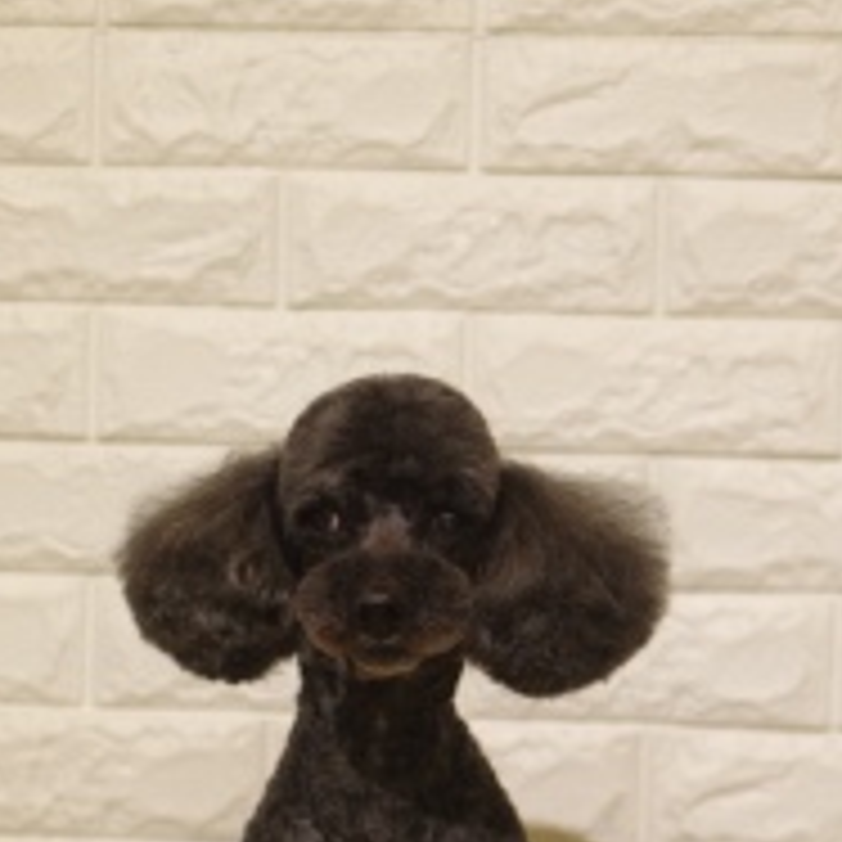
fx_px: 4100
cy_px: 824
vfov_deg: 11.6
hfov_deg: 11.7
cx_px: 369
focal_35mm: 149
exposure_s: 1/125
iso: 500
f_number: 2.8
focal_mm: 55
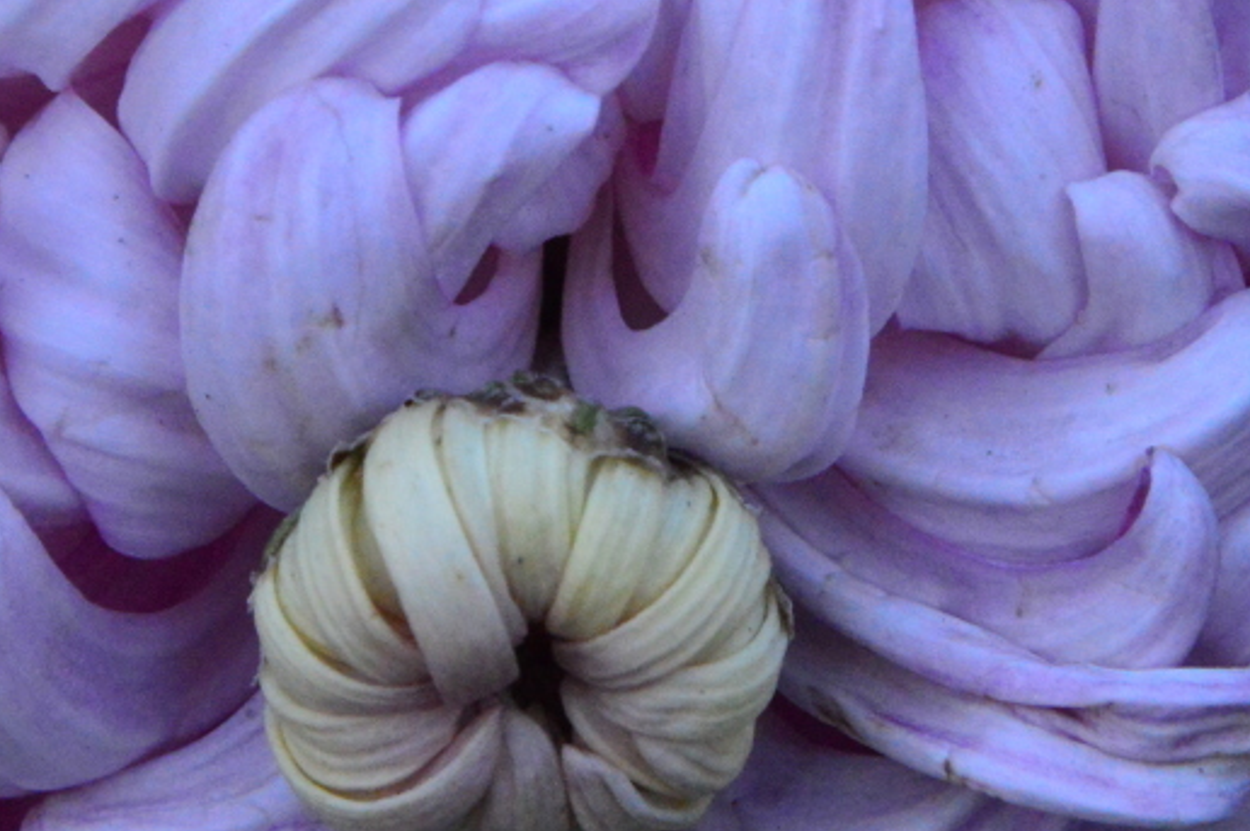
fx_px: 12592
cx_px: 792
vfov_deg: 3.8
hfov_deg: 5.7
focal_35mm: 363
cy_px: 205
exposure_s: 1/100
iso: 6400
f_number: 16
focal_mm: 122
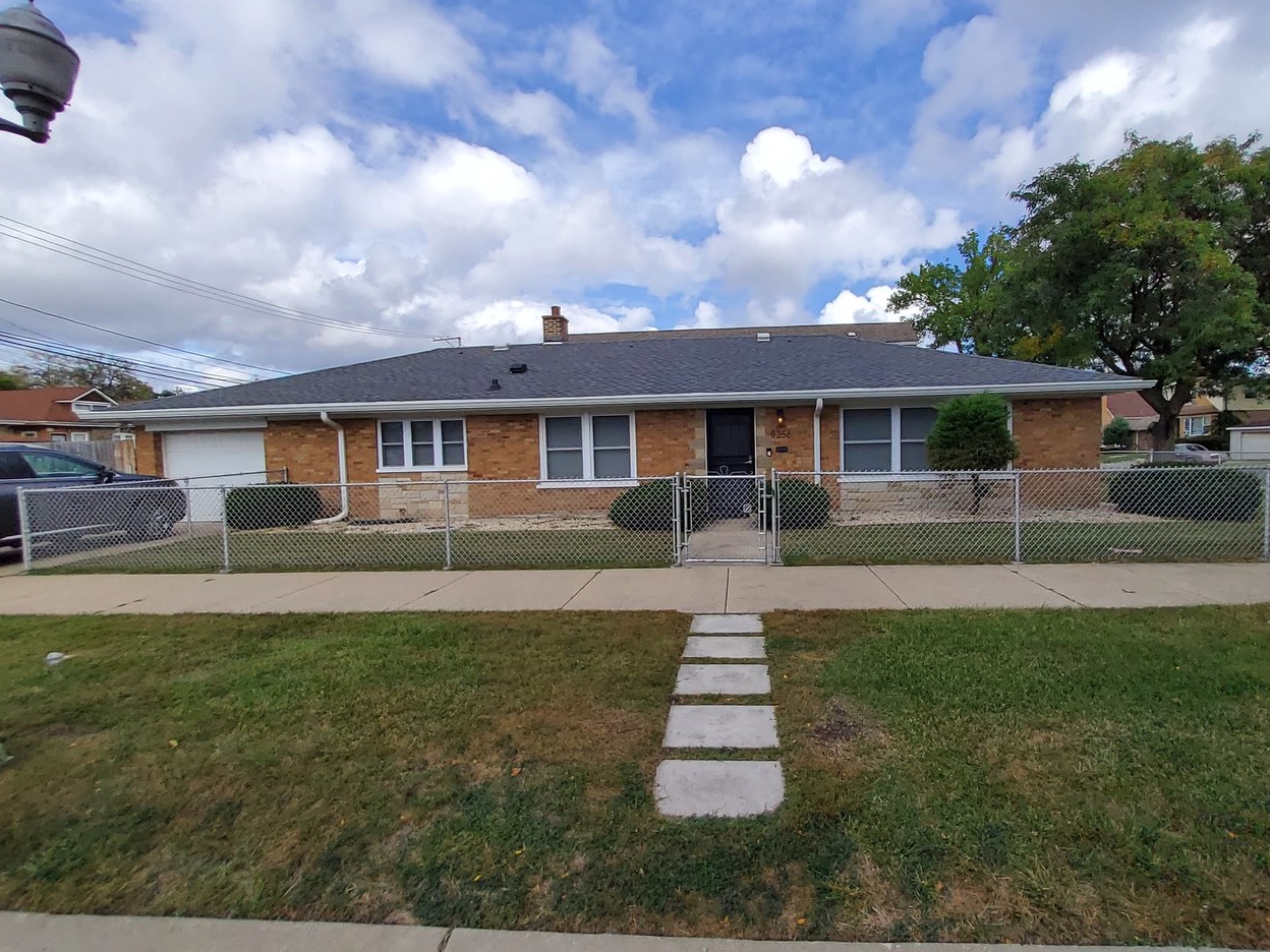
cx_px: 688
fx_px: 550
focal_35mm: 15
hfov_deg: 97.9
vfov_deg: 81.7
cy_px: 467
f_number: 2.2
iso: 50
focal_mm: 1.13
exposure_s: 1/1262
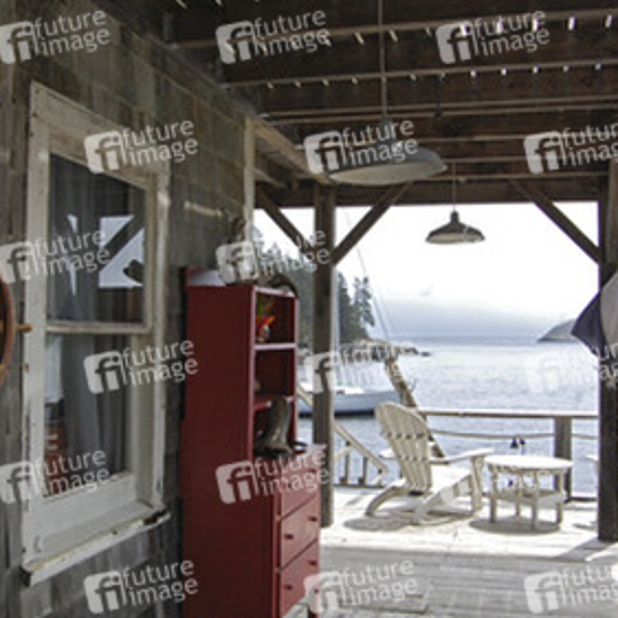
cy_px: 312
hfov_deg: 37.6
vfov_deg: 37.6
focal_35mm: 45
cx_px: 302
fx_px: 909
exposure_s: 1/320
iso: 400
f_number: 9
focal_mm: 22
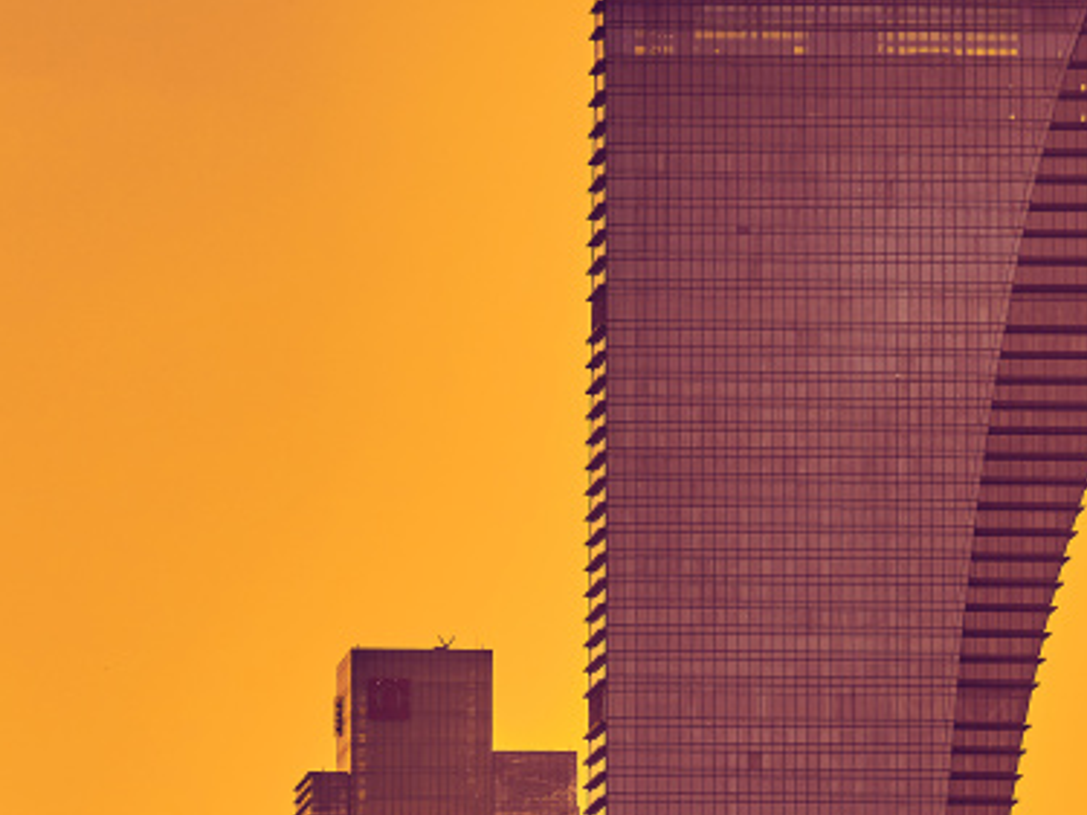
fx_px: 20279
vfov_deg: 2.3
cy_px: 998
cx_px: 243
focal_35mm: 646
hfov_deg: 3.1
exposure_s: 1/250
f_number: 8
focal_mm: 140
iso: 160
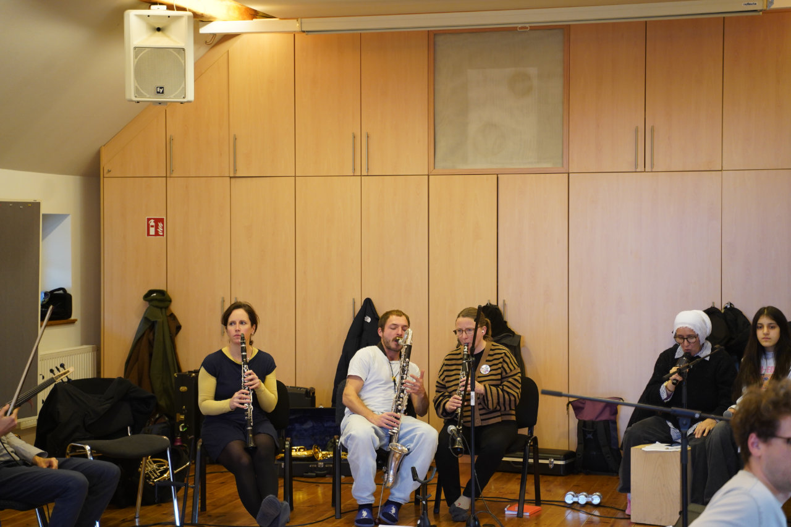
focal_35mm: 75
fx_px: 1648
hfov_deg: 27.0
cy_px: 264
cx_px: 396
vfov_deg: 18.2
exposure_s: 1/160
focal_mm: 75
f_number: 3.2
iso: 1600
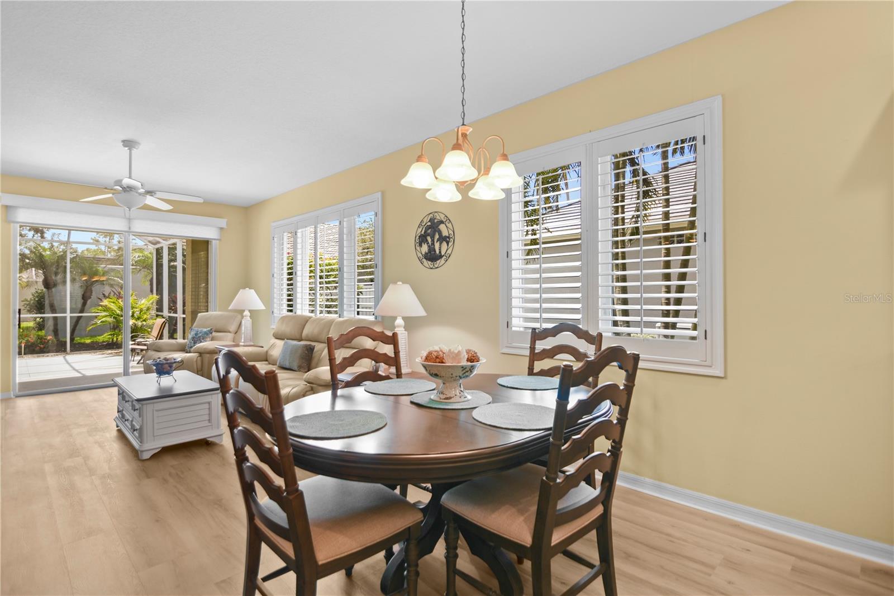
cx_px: 447
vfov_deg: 73.7
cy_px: 298
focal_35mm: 16
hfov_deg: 96.7
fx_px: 397
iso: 100
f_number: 2.8
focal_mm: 11
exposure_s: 1/6
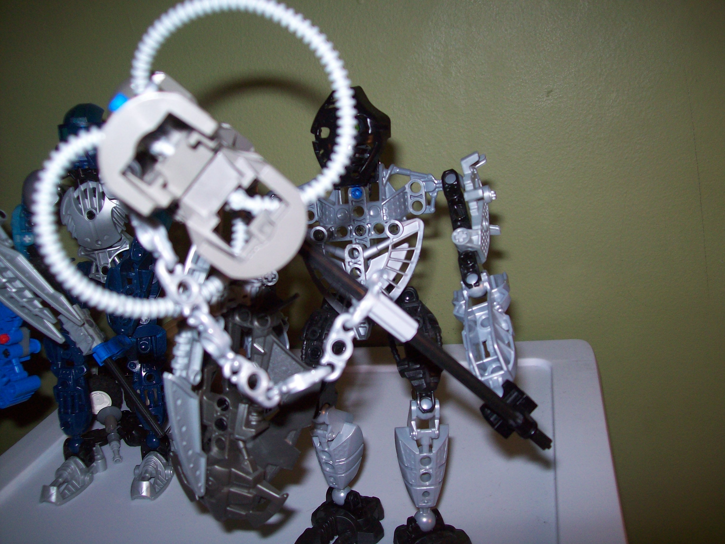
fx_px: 754
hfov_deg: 51.4
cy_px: 272
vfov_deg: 39.7
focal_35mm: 36
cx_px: 362
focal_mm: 6
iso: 80
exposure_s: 1/64
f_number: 2.7
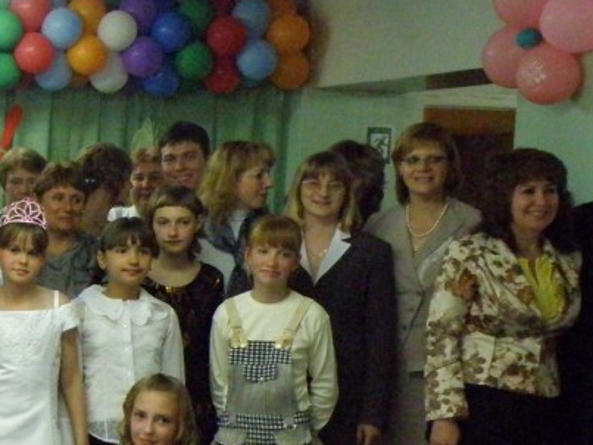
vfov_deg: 15.7
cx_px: -150
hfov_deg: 19.5
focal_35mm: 94
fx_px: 1610
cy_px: 317
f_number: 3.2
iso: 800
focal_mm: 6.64
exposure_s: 1/125
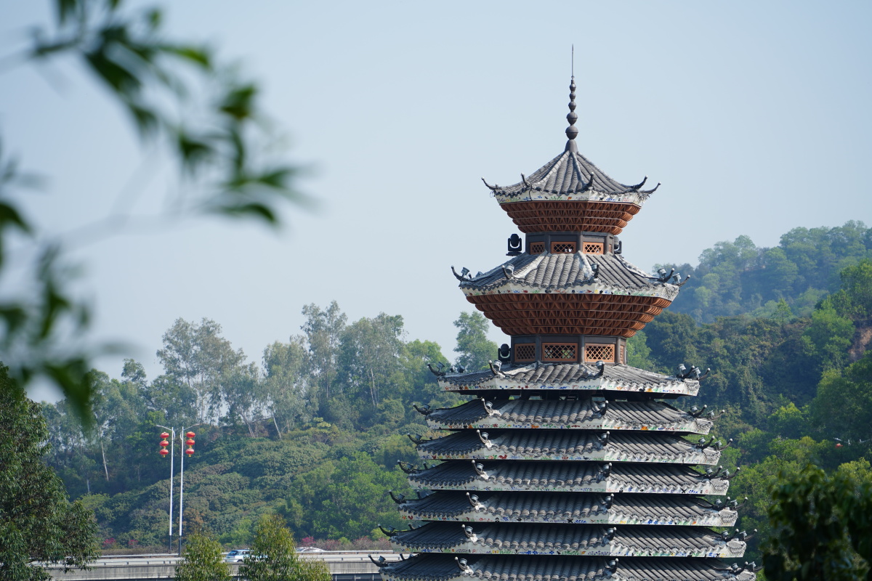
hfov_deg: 12.6
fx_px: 3948
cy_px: 290
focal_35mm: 163
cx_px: 436
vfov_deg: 8.4
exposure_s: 1/320
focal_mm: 163
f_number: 5.6
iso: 100
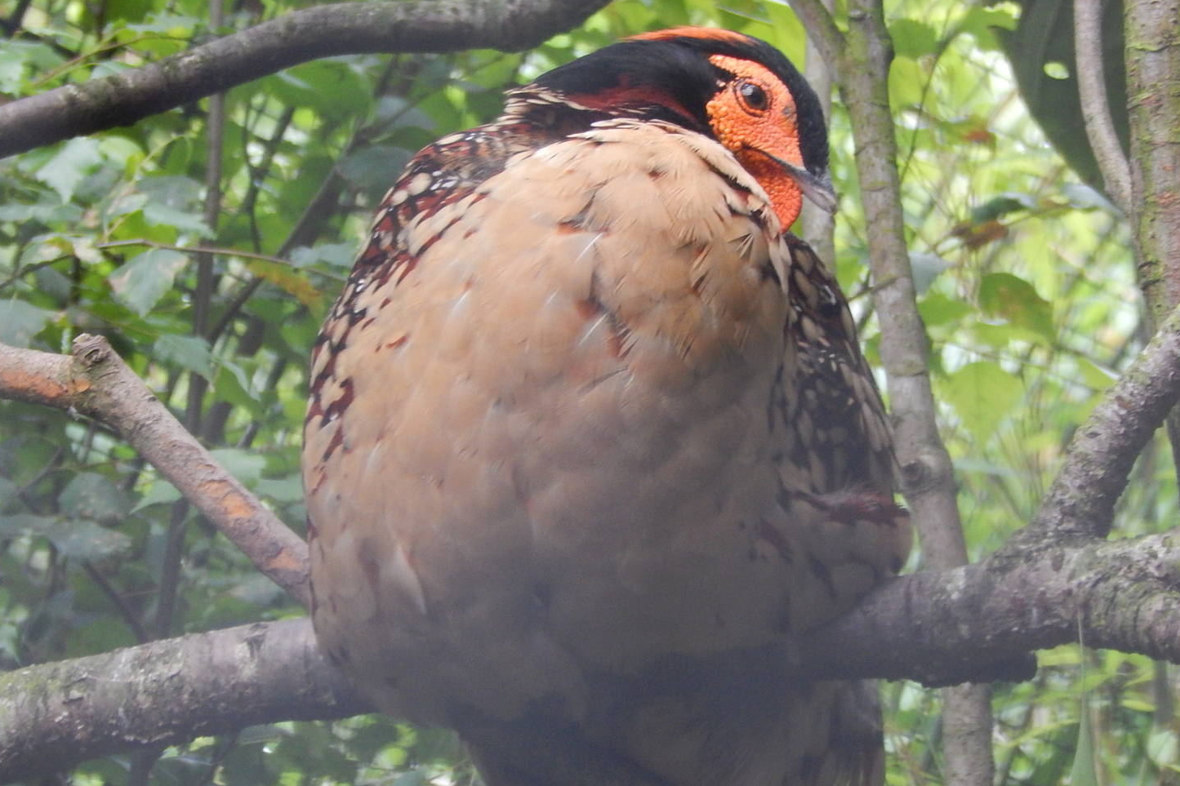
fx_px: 13207
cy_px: 447
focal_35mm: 403
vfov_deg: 3.4
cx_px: 642
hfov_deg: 5.1
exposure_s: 1/100
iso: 400
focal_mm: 62.2
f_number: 5.7
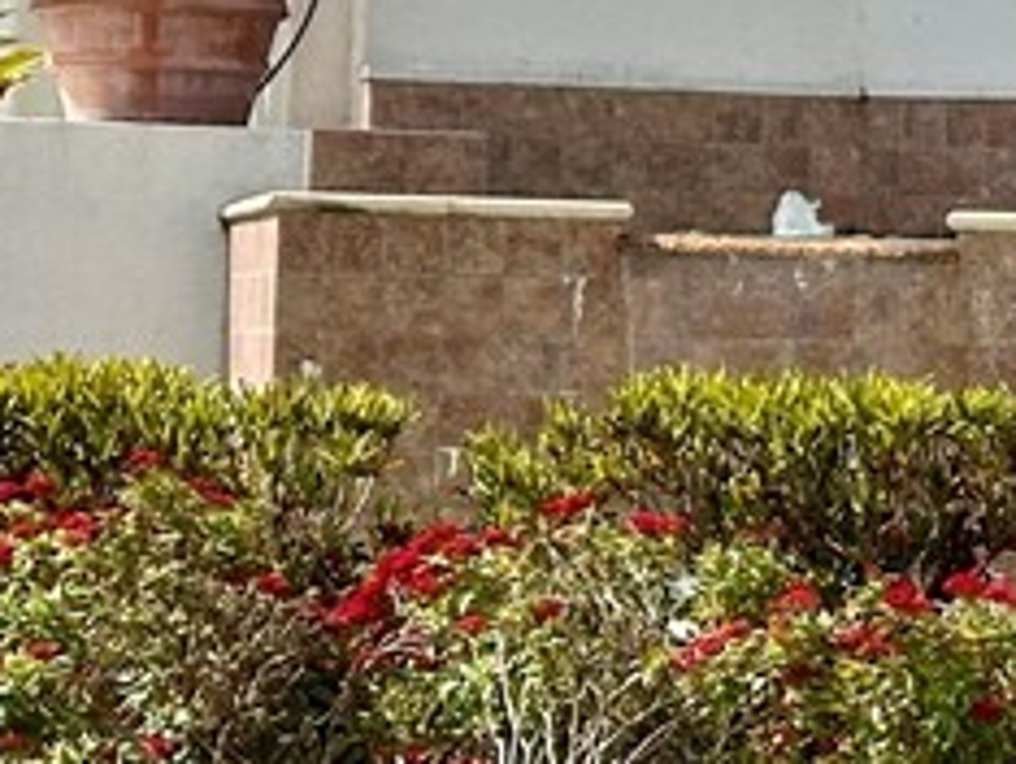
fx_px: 6170
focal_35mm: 210
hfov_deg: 9.0
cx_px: 1776
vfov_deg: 7.1
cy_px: 52
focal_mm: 6.86
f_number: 1.78
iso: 64
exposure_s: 1/5263
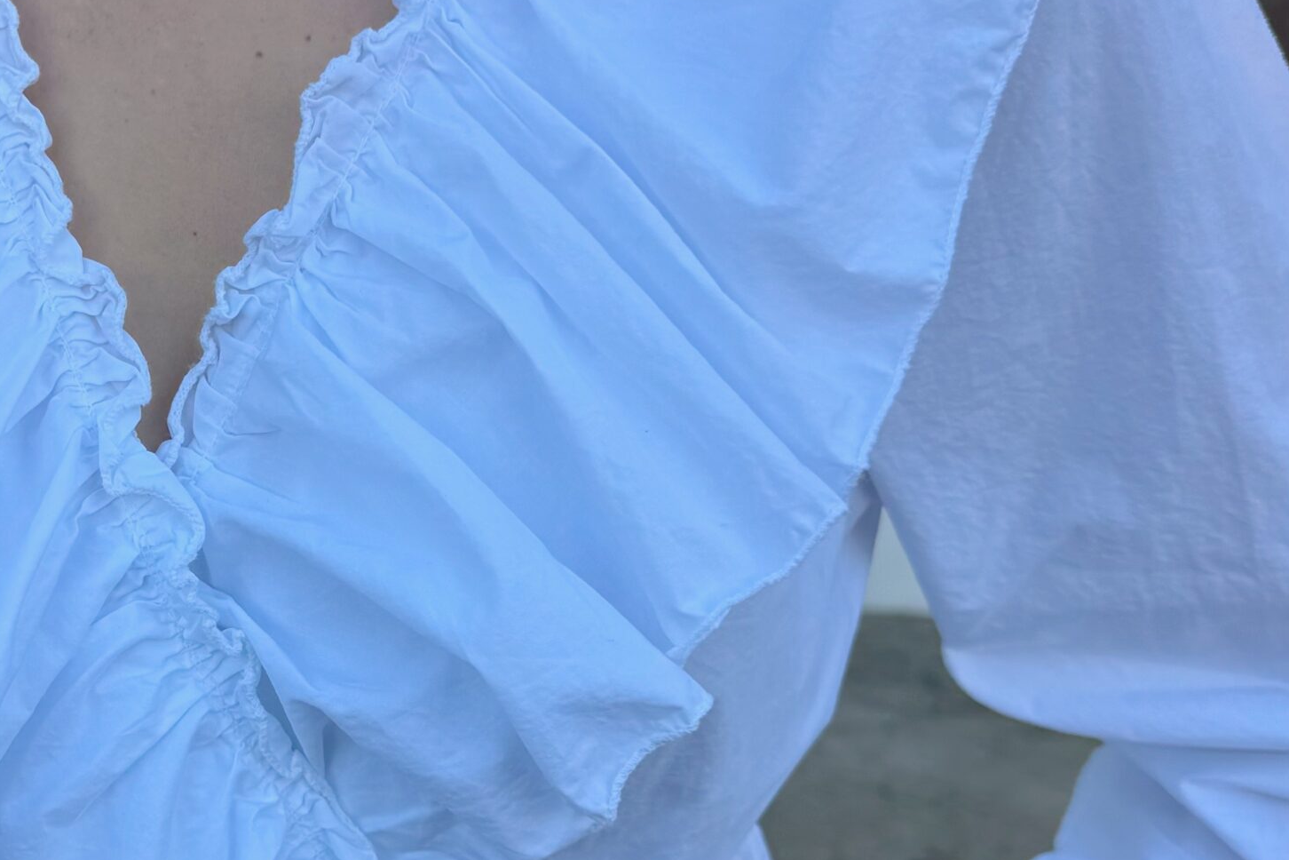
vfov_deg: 30.3
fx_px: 1575
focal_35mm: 44
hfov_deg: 43.9
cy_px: 573
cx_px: 438
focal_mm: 6.76
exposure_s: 1/992
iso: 80
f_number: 1.78
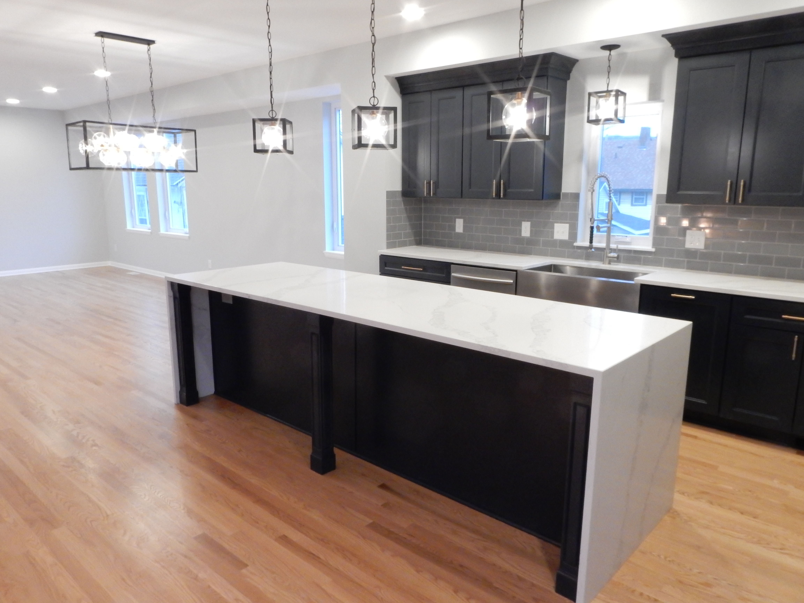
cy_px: 302
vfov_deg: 54.9
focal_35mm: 25
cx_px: 402
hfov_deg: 69.4
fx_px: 581
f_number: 6.7
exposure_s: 1/8
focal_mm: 4.5
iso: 640
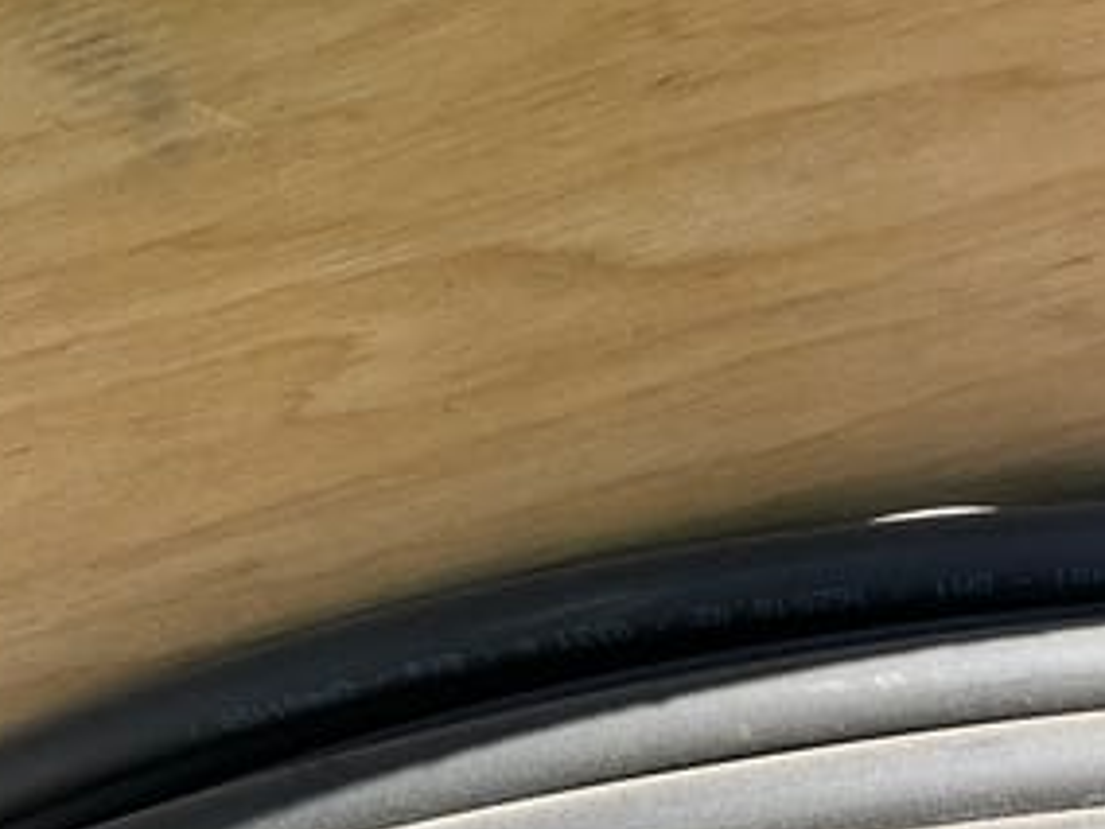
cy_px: 644
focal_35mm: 51
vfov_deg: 28.1
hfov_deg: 37.3
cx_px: 665
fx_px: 1628
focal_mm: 3
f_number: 1.8
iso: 25
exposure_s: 1/586
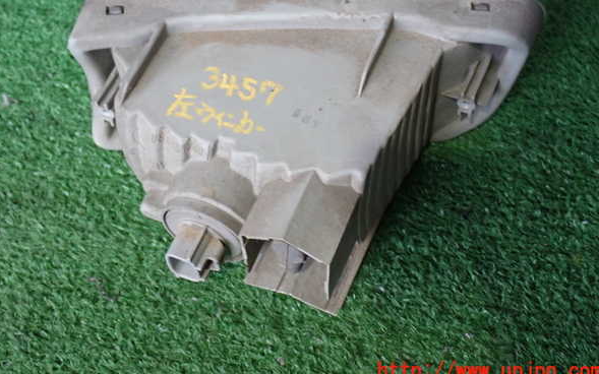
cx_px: 302
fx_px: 881
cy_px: 155
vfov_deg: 23.9
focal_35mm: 54
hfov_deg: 37.5
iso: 640
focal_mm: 9.01
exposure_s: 1/50
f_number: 3.2
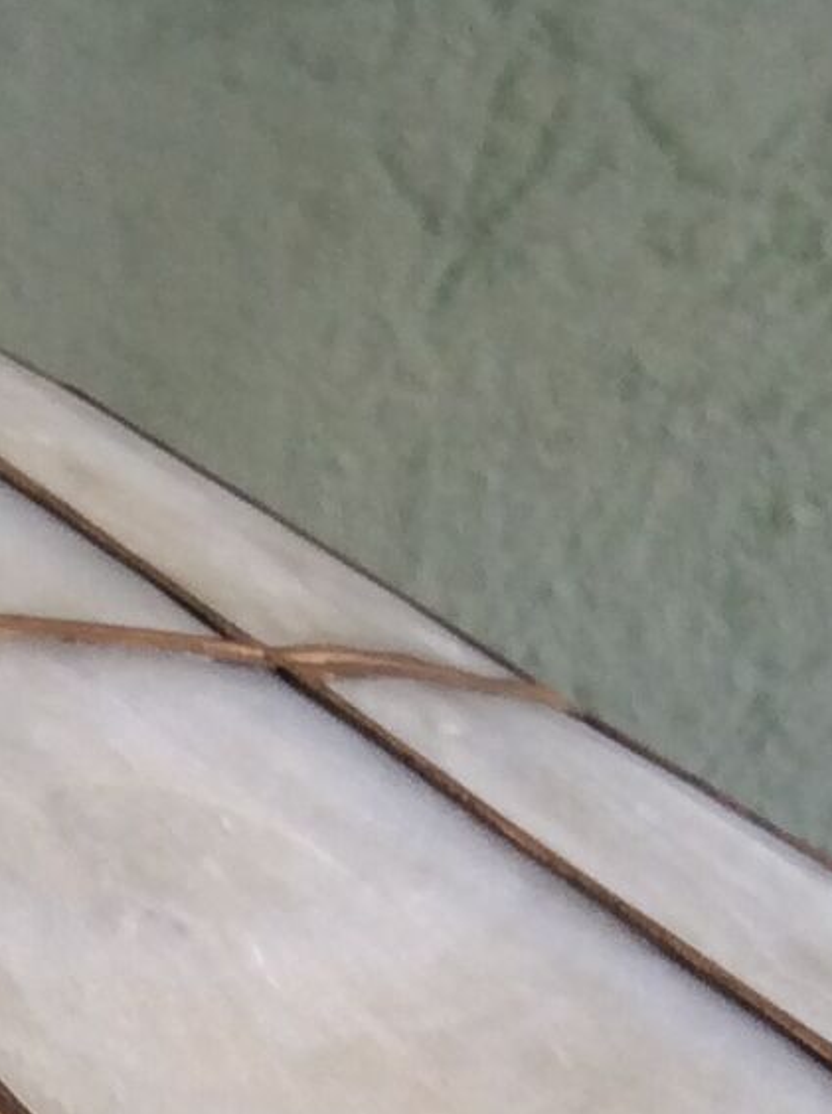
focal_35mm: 147
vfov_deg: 13.3
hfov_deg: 9.8
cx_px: -302
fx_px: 4725
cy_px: 1071
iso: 40
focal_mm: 3.3
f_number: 2.4
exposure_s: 1/25
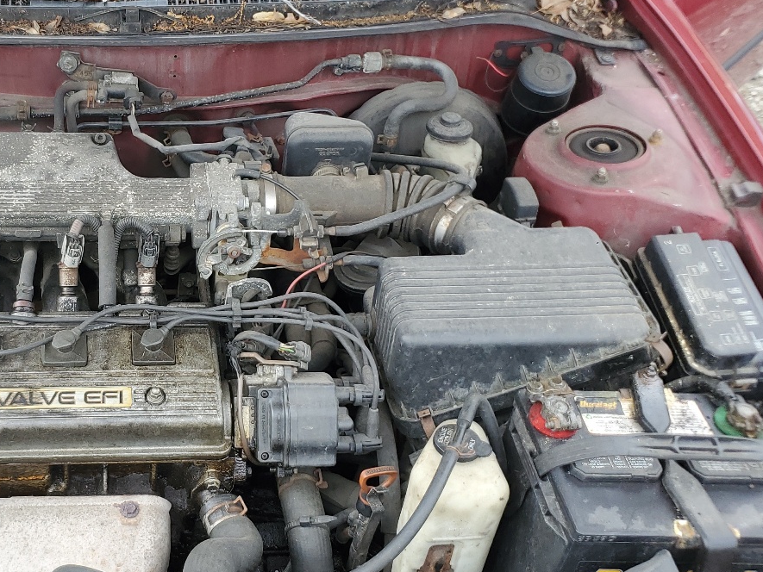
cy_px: 294
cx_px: 153
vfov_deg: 30.9
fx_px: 1036
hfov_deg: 38.9
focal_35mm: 47
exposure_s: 1/345
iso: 50
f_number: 1.5
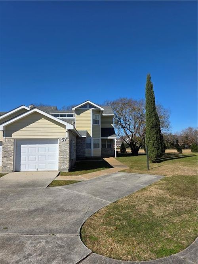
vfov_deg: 73.9
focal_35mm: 23
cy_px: 132
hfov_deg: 58.9
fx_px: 175
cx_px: 99
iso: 80
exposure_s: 1/7944
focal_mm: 6.3
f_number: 1.7
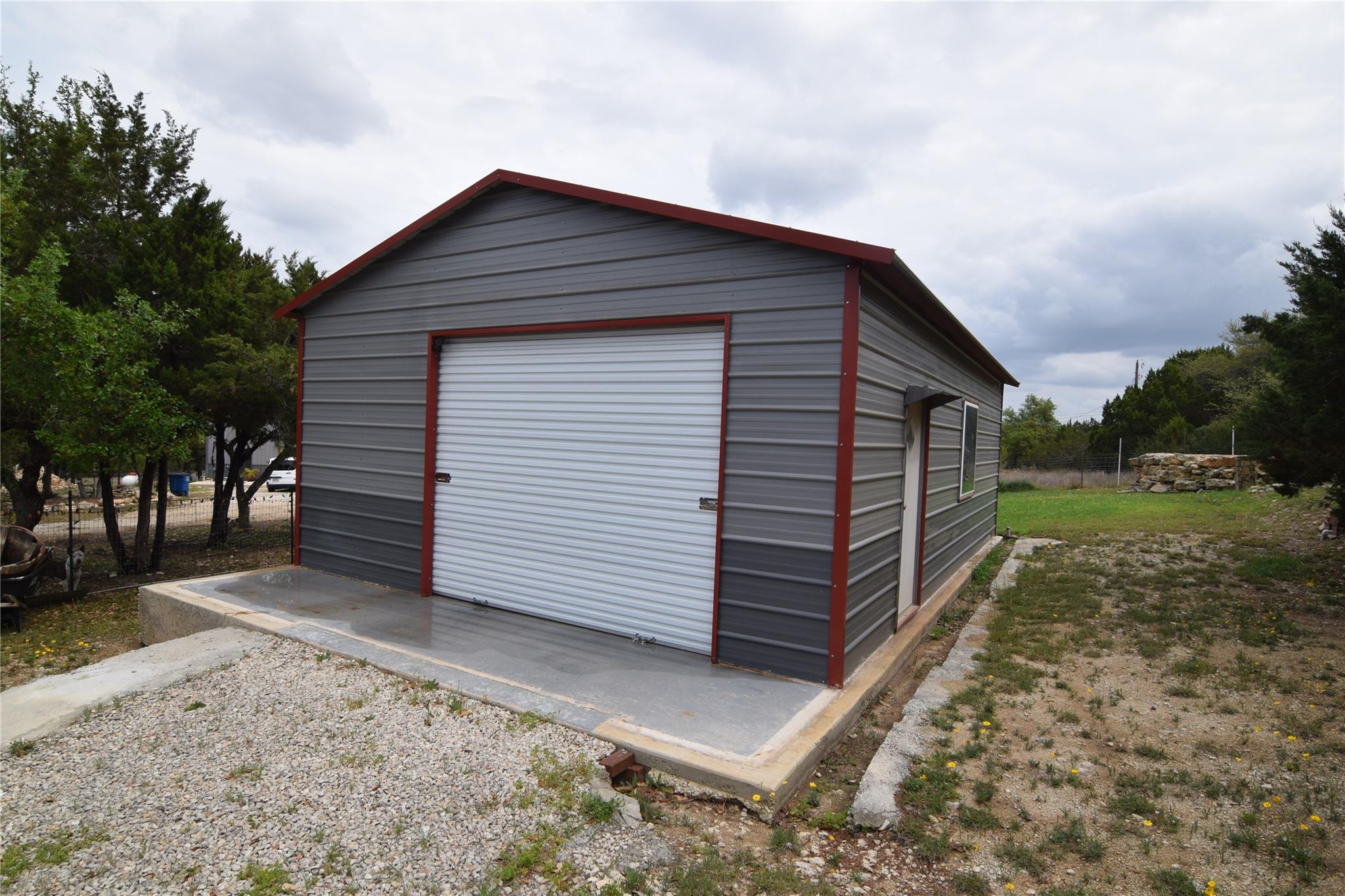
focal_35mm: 18
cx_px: 672
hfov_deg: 90.0
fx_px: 672
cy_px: 448
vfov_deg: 67.4
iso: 200
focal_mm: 12
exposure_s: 1/400
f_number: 10
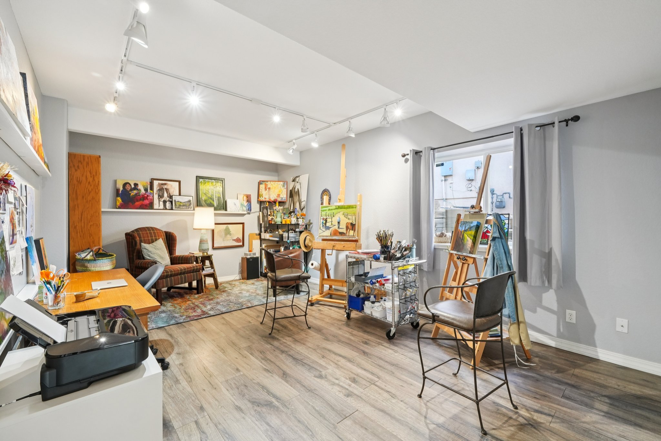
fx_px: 275
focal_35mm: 15
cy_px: 220
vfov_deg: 77.3
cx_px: 330
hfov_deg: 100.4
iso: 800
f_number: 8
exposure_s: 1/6
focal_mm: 10
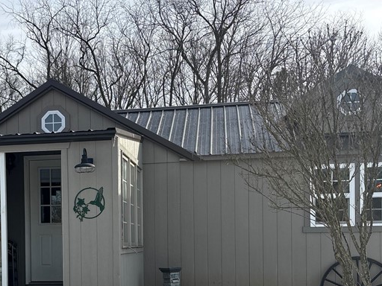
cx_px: 97
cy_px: 250
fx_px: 574
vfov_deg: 27.2
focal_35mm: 52
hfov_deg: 36.0
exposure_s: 1/3413
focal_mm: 5.96
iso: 50
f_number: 1.6
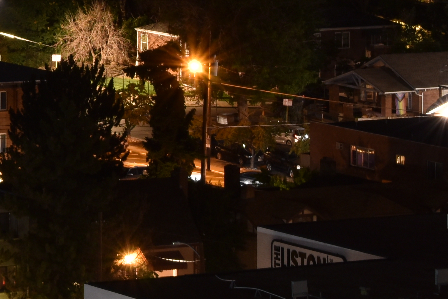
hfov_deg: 6.2
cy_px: -285
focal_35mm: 325
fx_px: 4043
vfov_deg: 4.2
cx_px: -401
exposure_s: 30
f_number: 11
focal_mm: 55
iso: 125
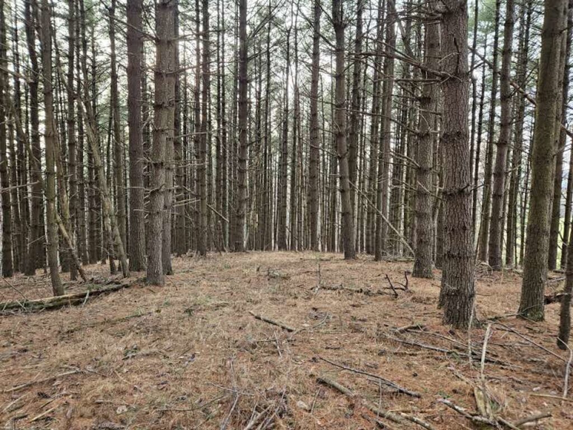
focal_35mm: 23
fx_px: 381
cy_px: 215
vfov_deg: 58.9
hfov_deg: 73.9
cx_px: 286
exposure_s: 1/180
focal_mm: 5.4
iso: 160
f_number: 1.8
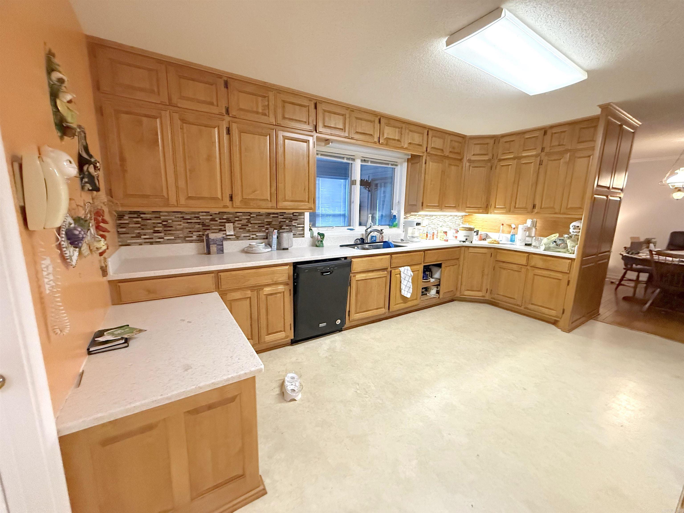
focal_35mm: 14
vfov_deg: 85.7
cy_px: 256
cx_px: 342
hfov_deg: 102.1
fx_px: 277
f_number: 2.2
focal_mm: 2.22
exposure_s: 1/60
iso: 800
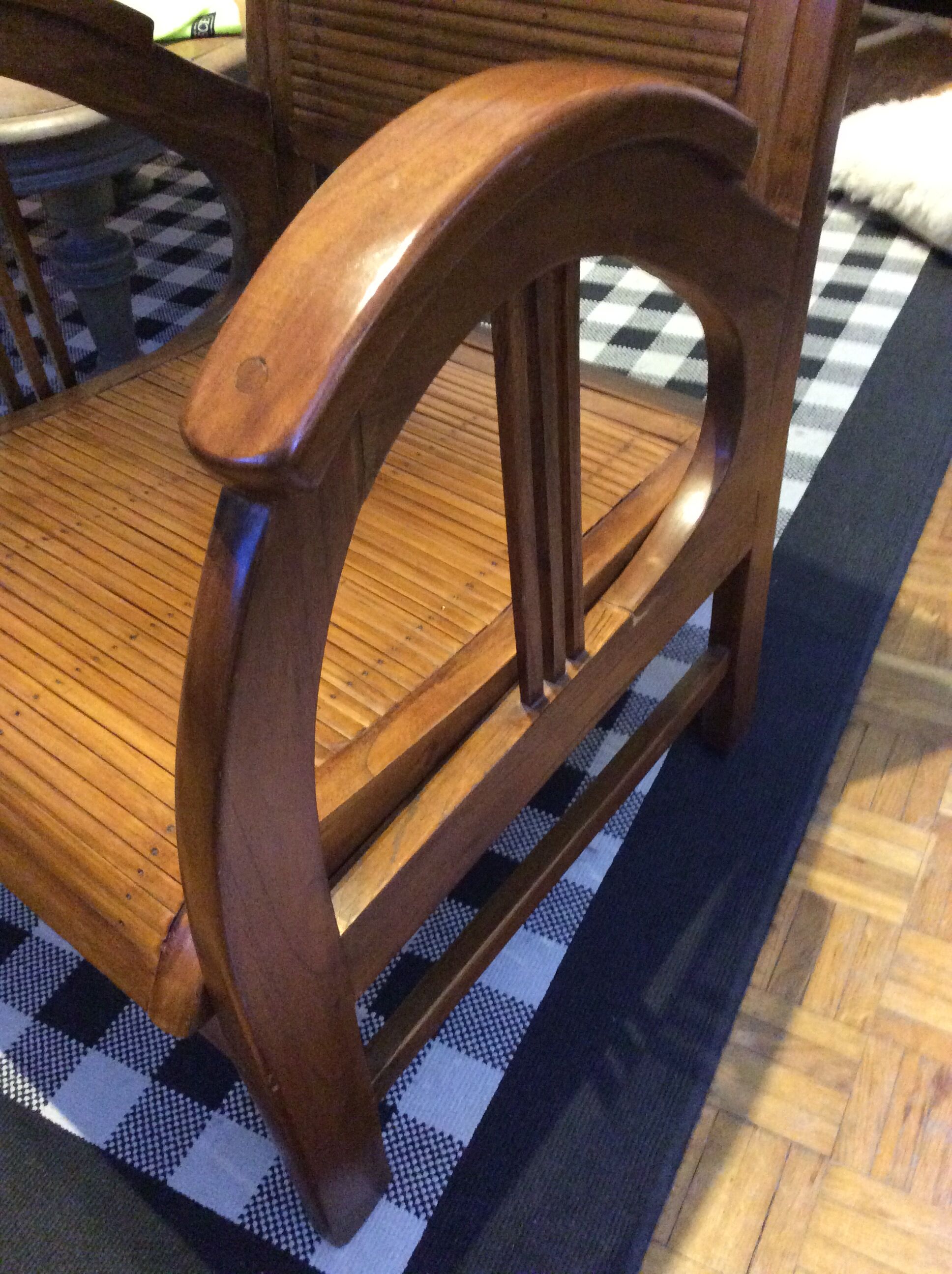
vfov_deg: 56.9
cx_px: 476
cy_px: 637
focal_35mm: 32
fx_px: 1177
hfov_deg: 44.1
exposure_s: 1/17
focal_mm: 3.3
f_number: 2.4
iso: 500
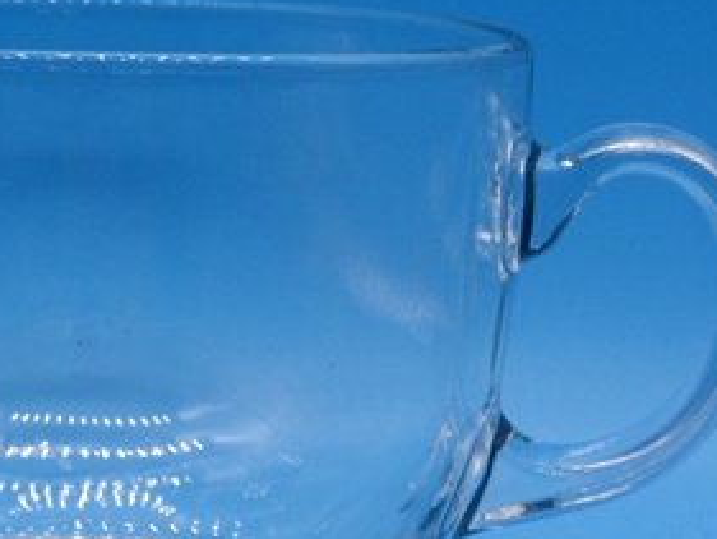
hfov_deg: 17.3
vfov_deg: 13.1
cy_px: 299
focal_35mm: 113
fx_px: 2342
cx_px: 166
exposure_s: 1/250
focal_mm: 8.7
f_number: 5
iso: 80
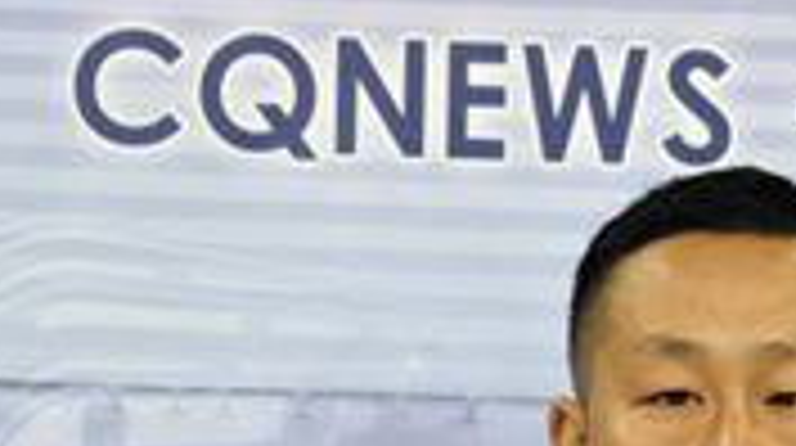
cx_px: 814
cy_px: 773
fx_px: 6197
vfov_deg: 4.1
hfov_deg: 7.3
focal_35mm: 294
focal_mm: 58
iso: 400
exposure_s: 1/60
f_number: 5
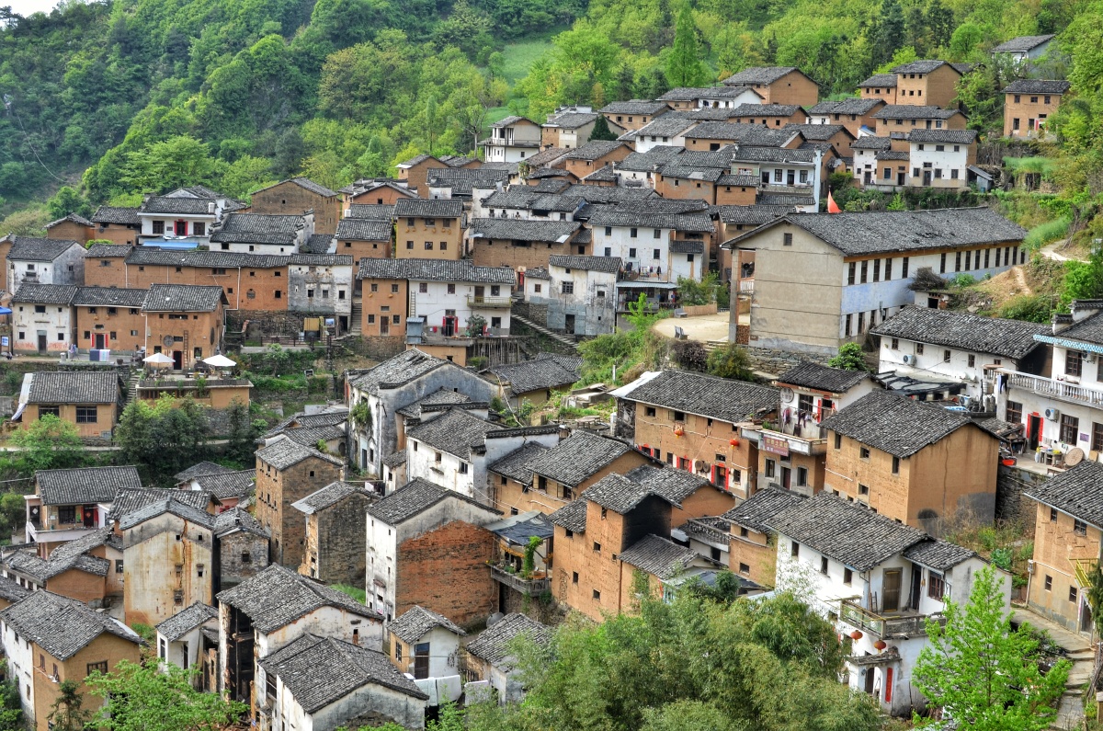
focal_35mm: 52
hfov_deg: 37.9
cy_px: 366
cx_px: 552
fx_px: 1605
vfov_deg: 25.6
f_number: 13
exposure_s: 1/60
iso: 220
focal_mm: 35
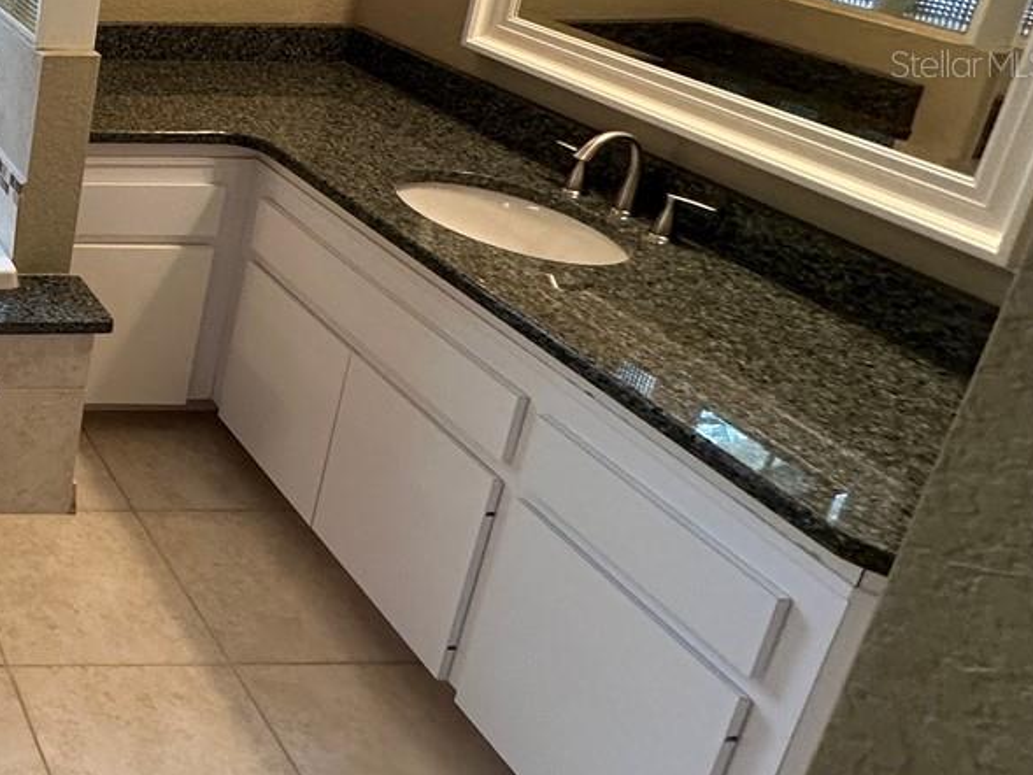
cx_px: -347
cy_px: 63
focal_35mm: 38
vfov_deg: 35.3
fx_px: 1134
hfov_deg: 33.6
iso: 160
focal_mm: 2.22
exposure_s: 1/120
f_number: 2.2
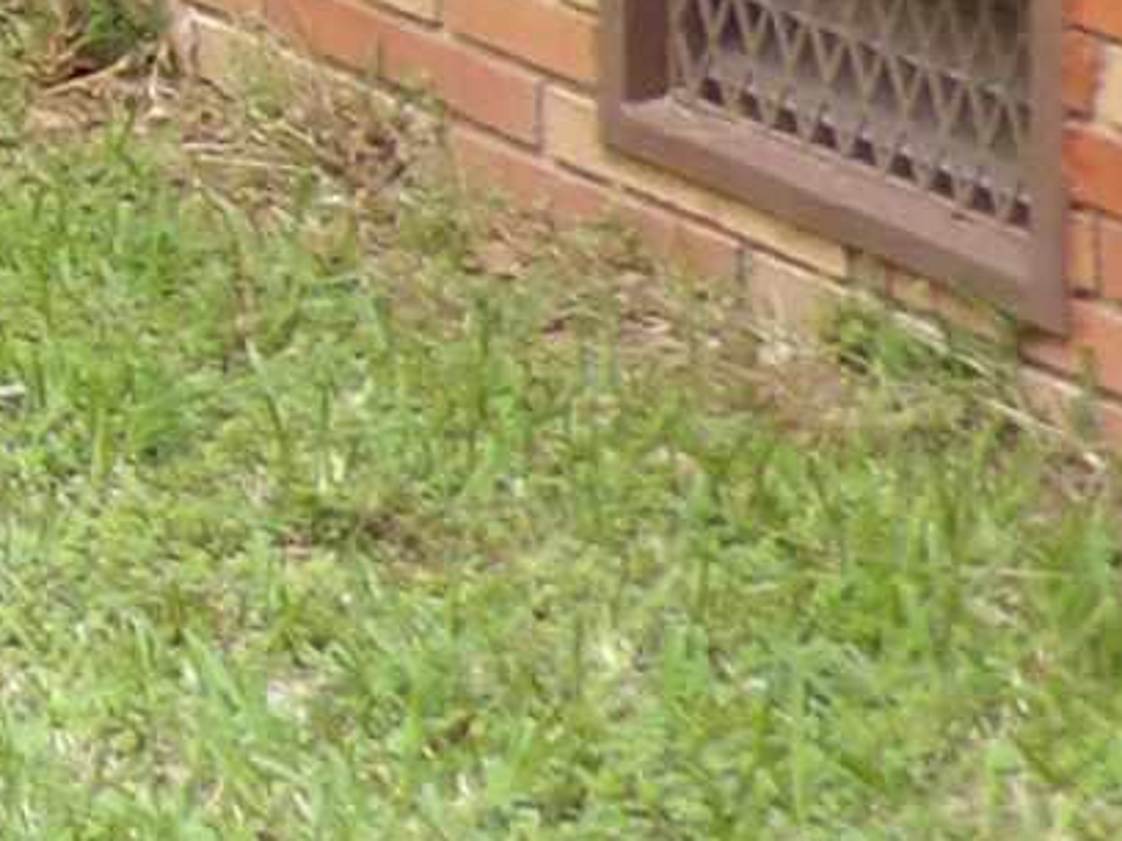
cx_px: -2600
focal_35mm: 249
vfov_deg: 5.6
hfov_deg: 6.9
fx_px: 8068
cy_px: -1599
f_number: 3.6
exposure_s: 1/26
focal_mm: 5.9
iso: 200
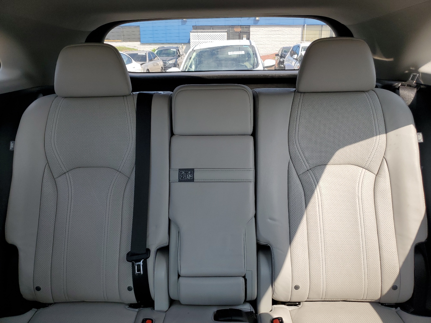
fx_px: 324
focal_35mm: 26
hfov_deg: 67.3
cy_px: 162
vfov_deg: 53.1
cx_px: 216
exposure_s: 1/286
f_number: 1.5
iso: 50
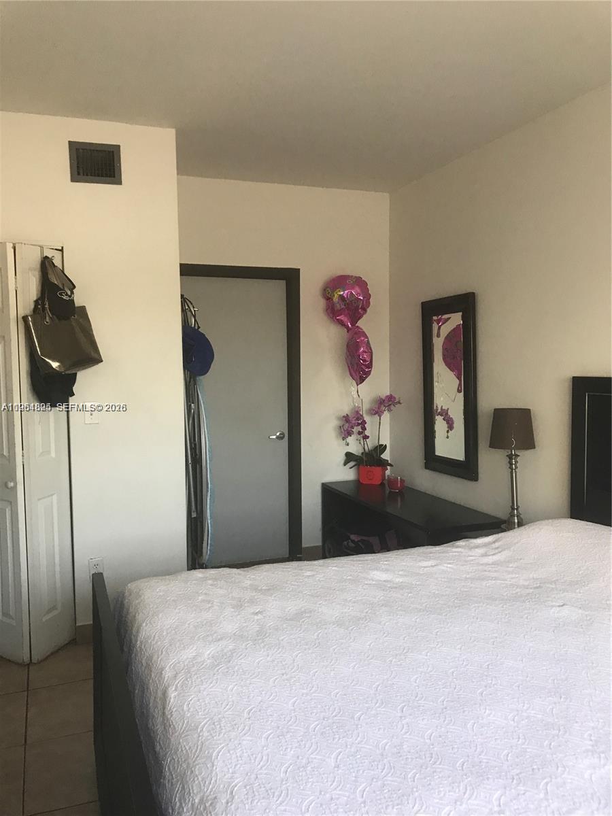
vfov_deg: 63.4
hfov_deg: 49.7
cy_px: 408
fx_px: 660
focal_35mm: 28
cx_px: 306
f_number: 1.8
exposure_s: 1/30
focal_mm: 3.99
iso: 25
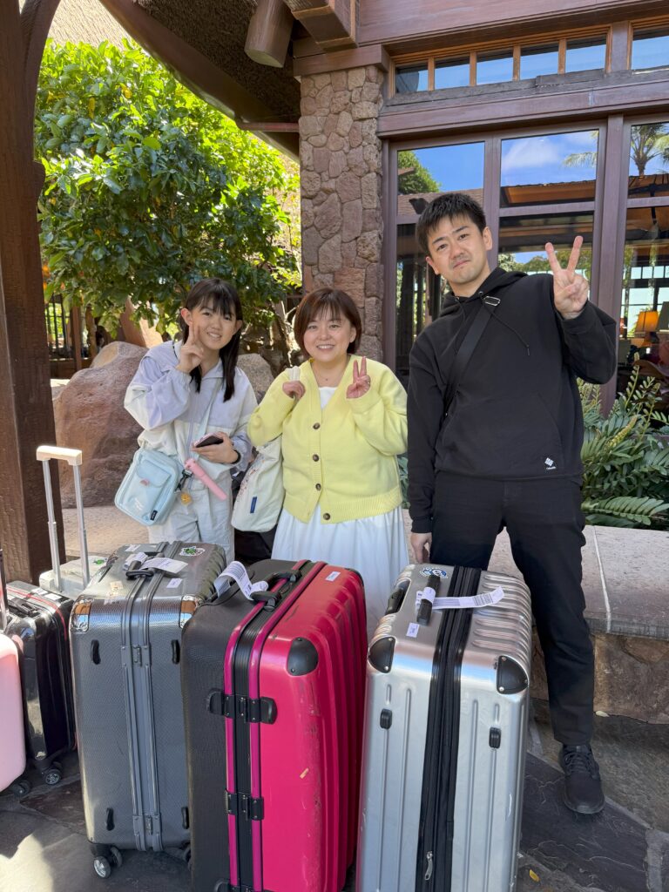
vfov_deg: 71.6
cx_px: 334
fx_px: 618
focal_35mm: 24
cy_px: 446
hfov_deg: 56.8
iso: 80
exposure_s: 1/196
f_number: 1.78
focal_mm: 6.76
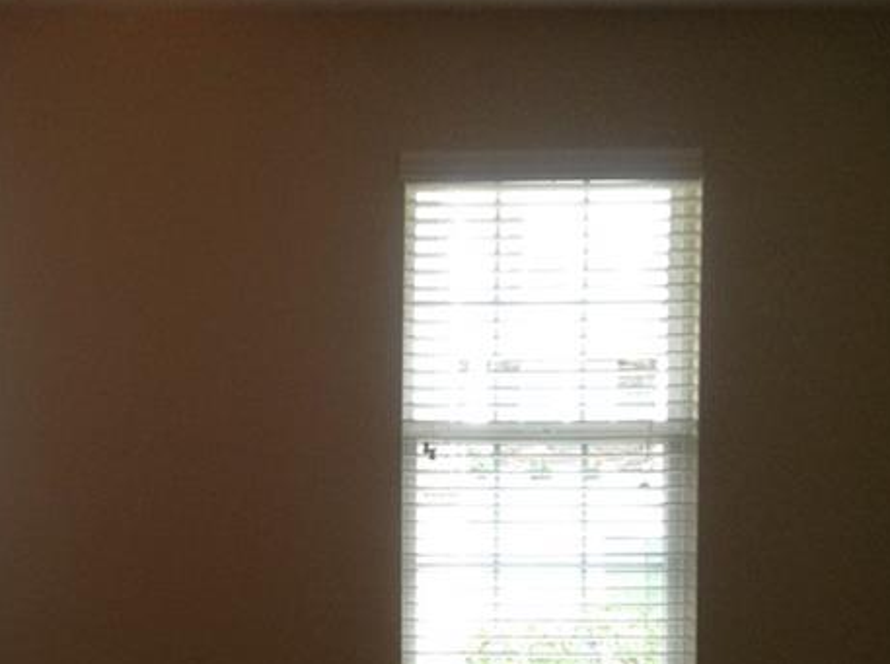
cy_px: 438
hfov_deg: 25.9
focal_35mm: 74
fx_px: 1899
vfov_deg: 19.8
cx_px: 169
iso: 50
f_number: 2.4
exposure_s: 1/24
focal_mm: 3.3
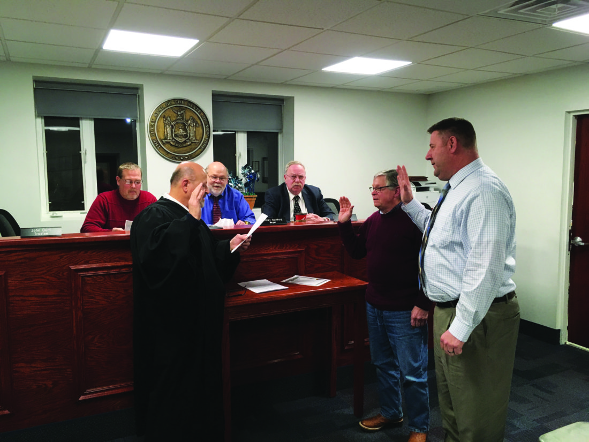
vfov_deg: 48.2
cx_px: 294
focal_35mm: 29
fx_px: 493
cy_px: 221
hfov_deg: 61.7
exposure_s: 1/30
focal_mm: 4.15
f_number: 2.2
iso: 40
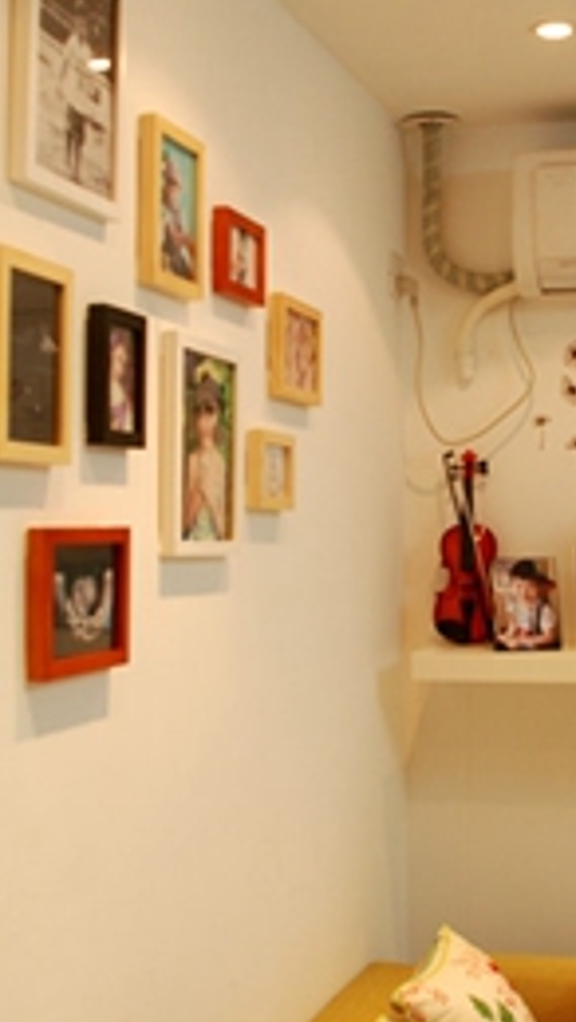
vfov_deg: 36.6
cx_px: 414
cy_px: 481
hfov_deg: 21.0
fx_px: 1545
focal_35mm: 57
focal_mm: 20
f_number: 4.5
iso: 400
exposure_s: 1/30
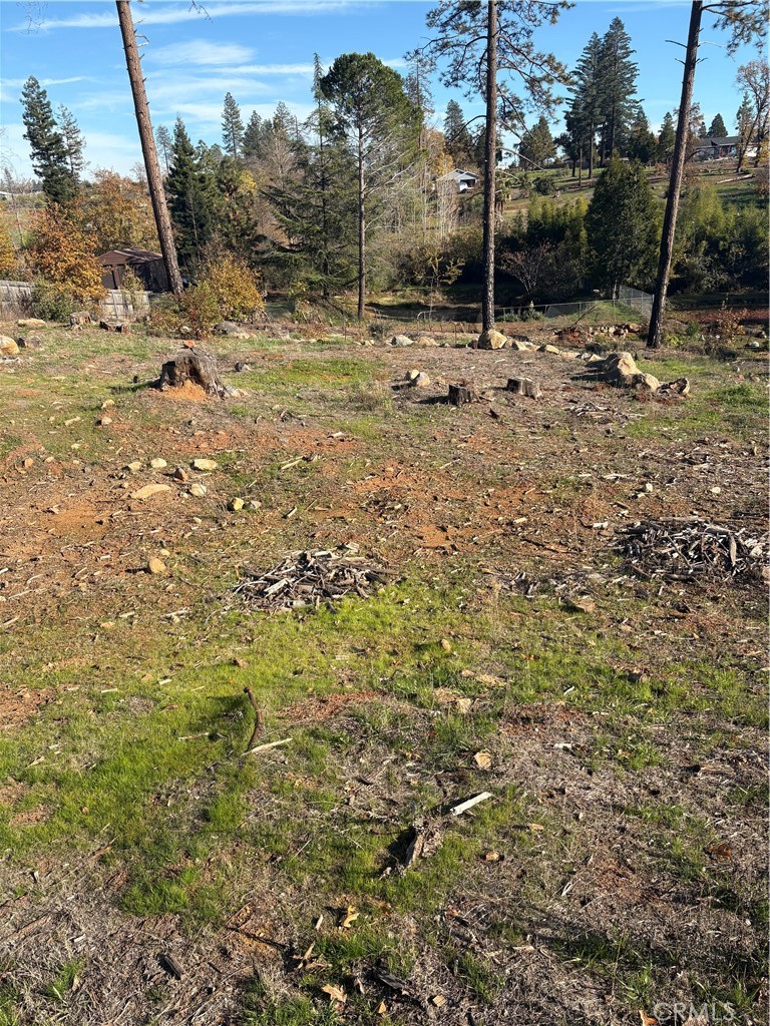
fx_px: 771
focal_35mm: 26
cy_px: 513
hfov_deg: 53.1
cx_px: 385
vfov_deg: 67.3
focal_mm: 5.96
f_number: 1.6
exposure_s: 1/1706
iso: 50
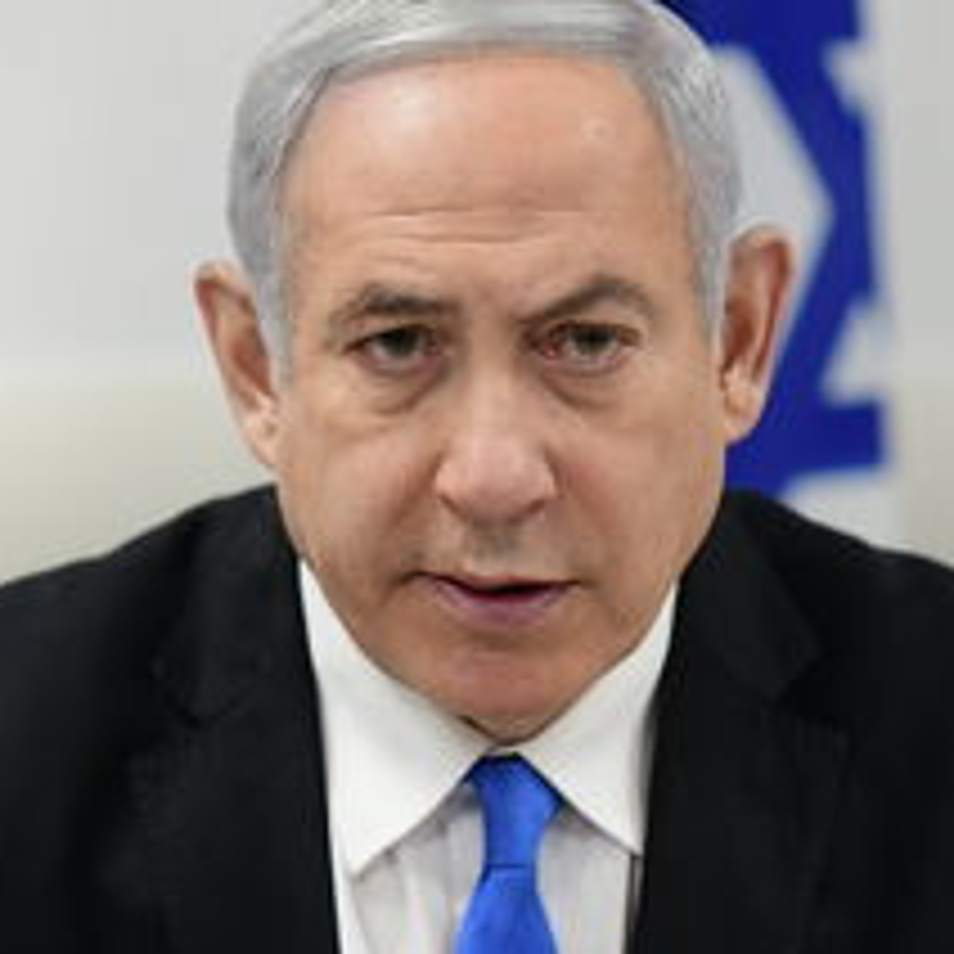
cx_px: 508
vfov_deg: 8.7
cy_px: 450
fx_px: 6236
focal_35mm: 200
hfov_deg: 8.7
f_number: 3.5
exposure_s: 1/250
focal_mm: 125
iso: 2000
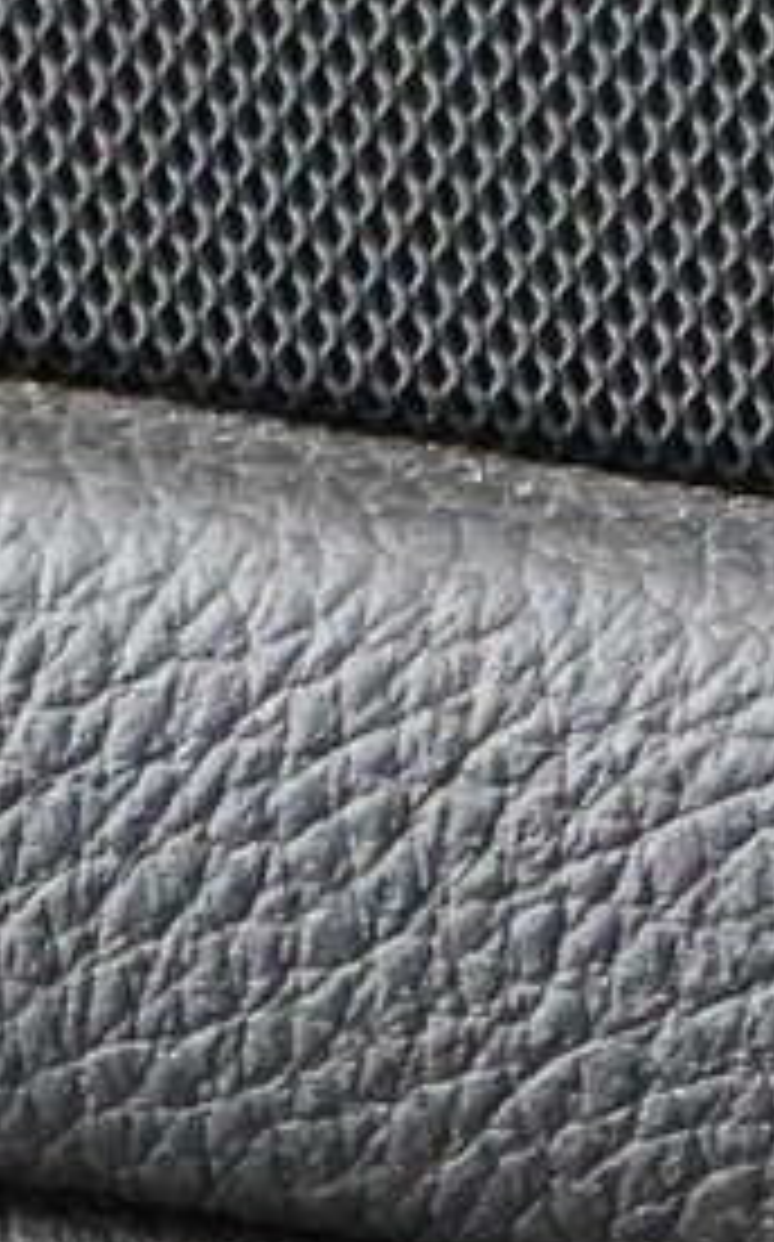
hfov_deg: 3.7
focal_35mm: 341
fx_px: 11533
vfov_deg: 6.1
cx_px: 2272
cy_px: 1940
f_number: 5.6
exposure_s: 1/30
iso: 12800
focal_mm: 38
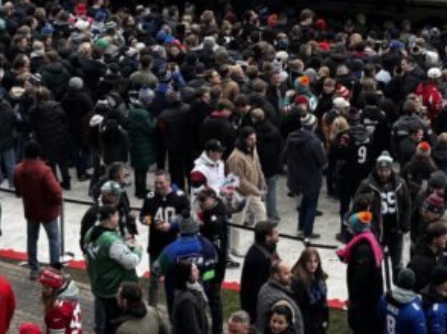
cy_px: 52
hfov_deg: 23.1
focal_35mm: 84
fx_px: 1083
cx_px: 337
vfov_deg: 17.3
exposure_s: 1/241
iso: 64
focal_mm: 6.76
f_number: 1.78
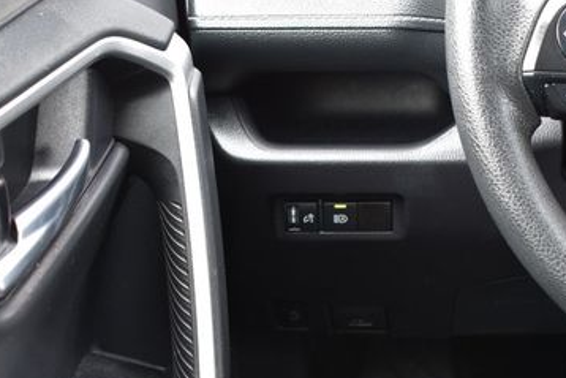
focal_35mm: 75
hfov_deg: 27.0
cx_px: 283
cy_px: 308
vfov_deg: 18.0
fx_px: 1180
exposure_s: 1/15
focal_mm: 28
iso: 500
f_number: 6.3
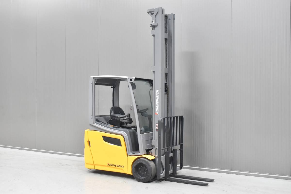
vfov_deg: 34.2
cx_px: 146
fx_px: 315
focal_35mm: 39
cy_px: 97
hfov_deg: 49.6
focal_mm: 26
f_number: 5.6
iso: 1600
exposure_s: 1/20
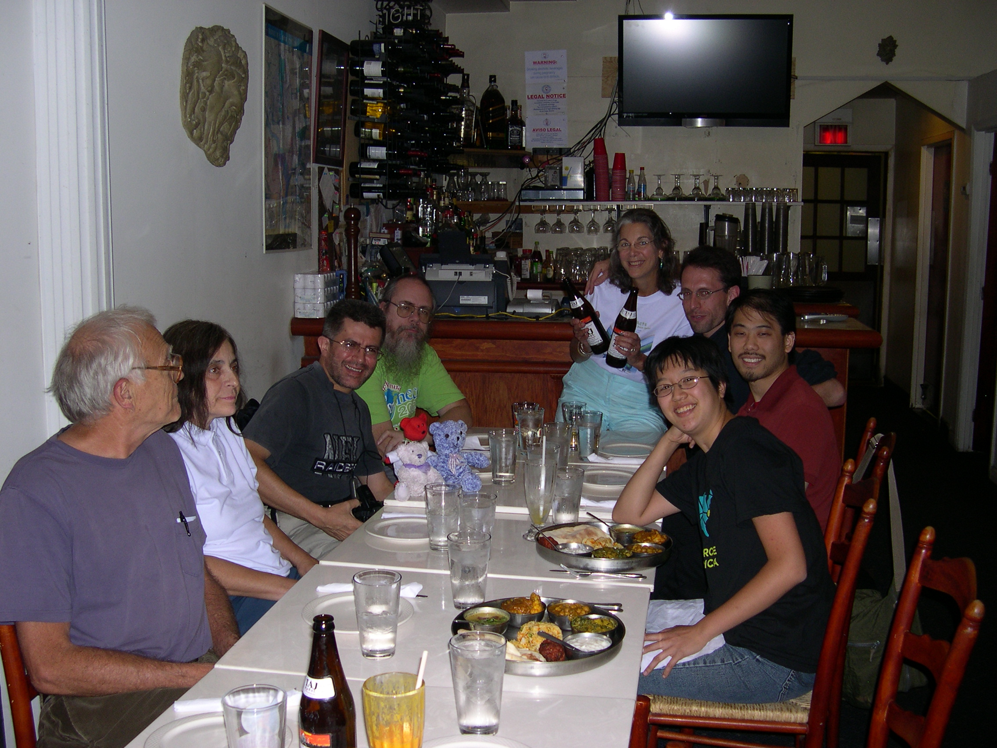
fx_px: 1094
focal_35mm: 38
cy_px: 374
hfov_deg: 49.0
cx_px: 498
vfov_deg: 37.7
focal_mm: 8
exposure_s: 1/60
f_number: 2.8
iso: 126
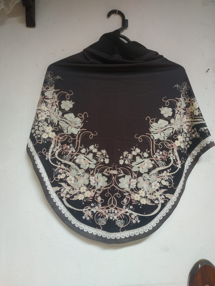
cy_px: 143
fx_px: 199
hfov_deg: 56.8
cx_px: 108
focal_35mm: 24
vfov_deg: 71.6
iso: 200
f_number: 1.9
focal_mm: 3.94
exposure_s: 1/24
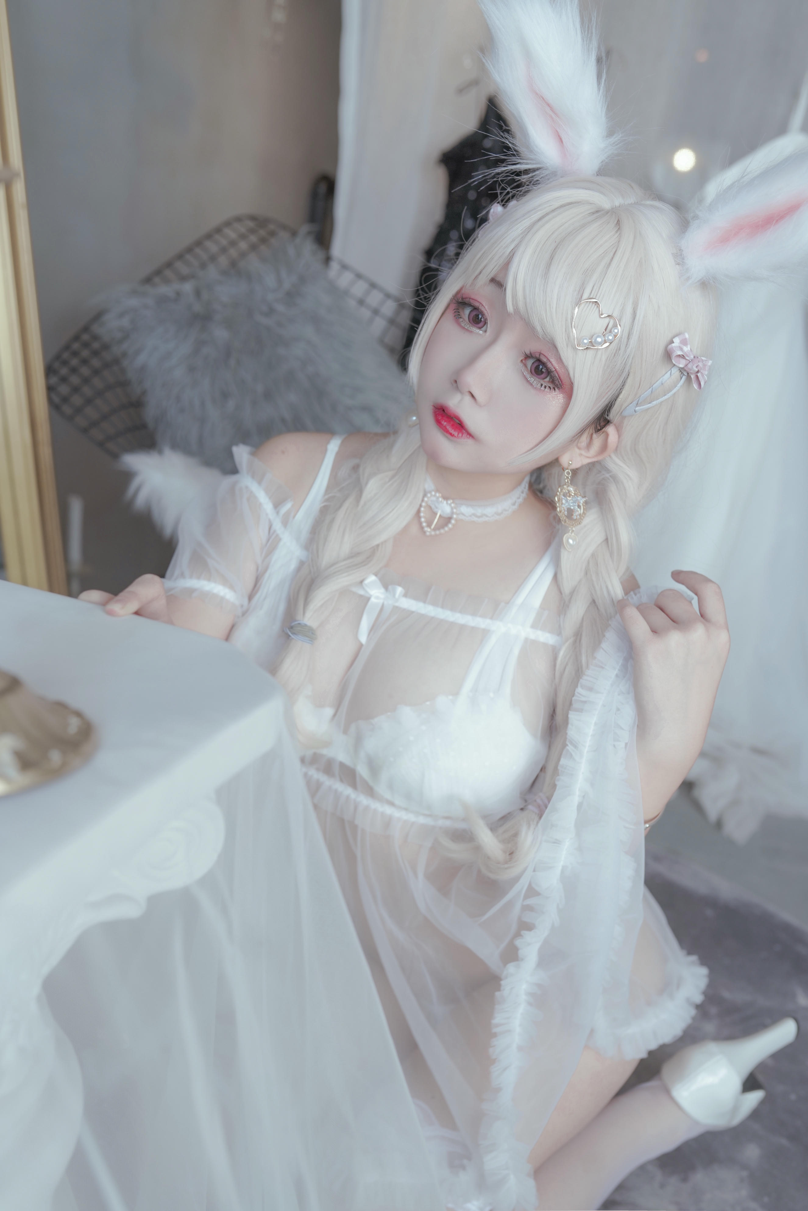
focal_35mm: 35
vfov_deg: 54.4
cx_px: 404
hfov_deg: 37.9
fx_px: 1178
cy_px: 606
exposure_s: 1/60
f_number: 4
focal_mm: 35
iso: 250
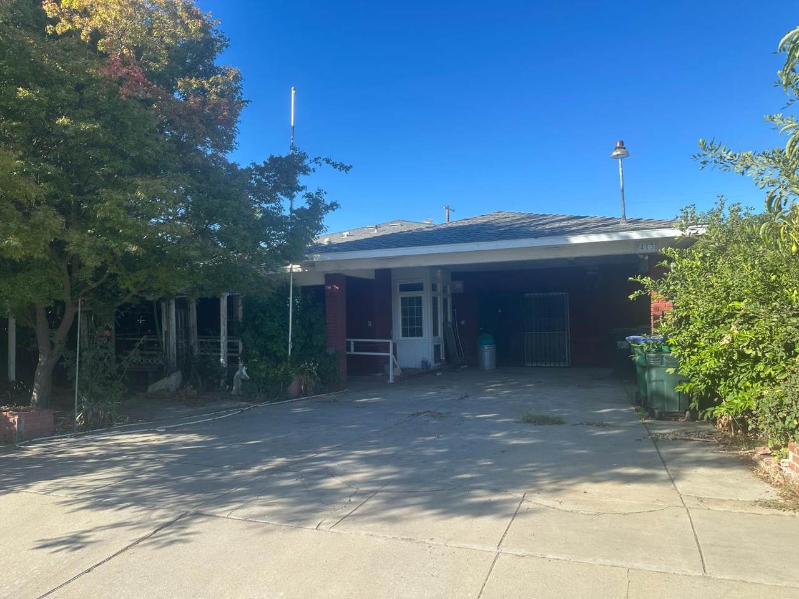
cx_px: 400
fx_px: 554
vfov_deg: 56.8
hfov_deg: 71.6
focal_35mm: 24
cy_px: 300
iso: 80
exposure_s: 1/1639
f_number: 1.78
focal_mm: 6.86
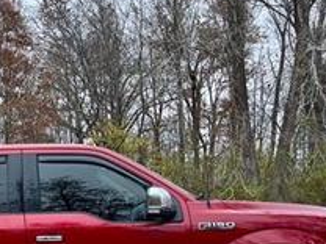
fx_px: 593
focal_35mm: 63
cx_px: -20
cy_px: 247
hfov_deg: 28.3
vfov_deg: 22.4
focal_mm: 5.1
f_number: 1.6
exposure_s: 1/129
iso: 32
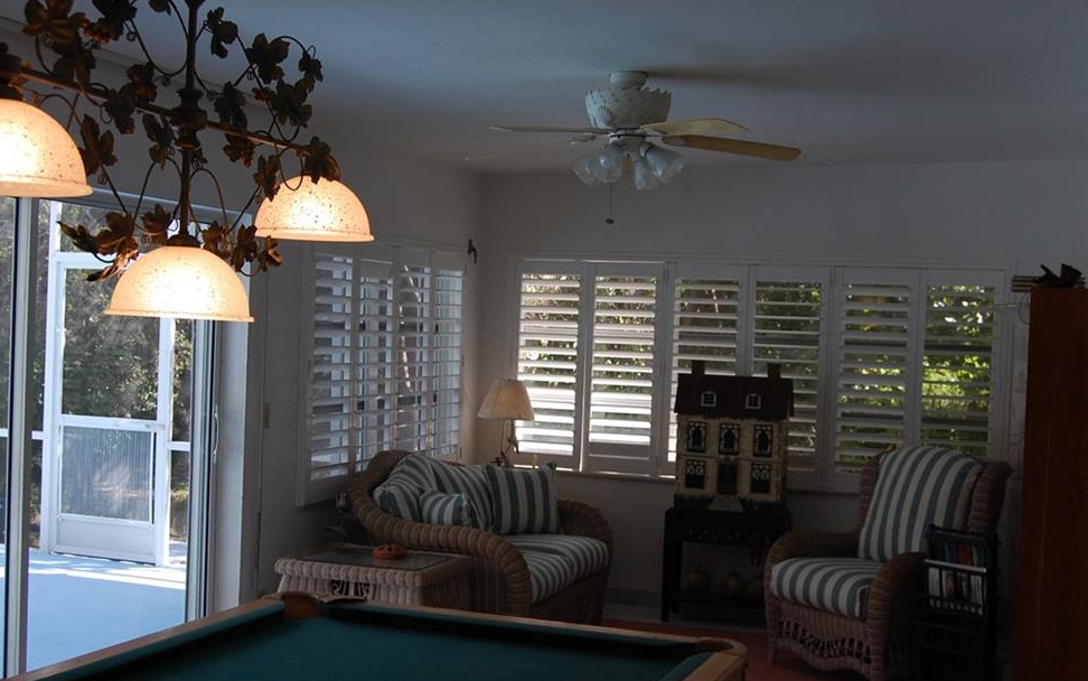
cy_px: 343
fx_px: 1335
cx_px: 523
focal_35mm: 45
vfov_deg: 28.6
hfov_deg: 44.3
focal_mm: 28
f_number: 5.6
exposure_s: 1/125
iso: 400
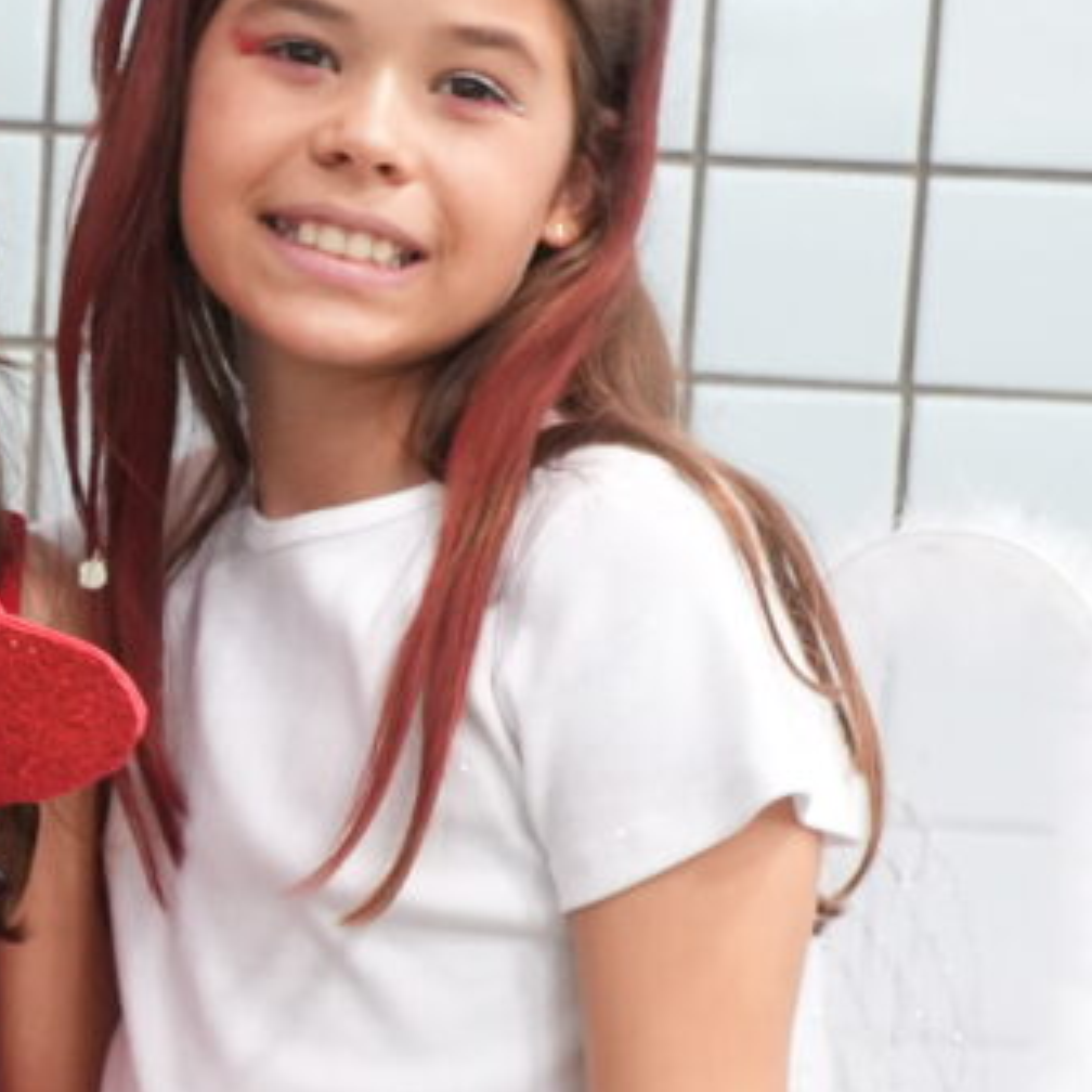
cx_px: -169
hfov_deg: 13.8
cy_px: 783
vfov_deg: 14.1
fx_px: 4390
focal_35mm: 123
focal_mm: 20
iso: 1000
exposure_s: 1/125
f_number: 4
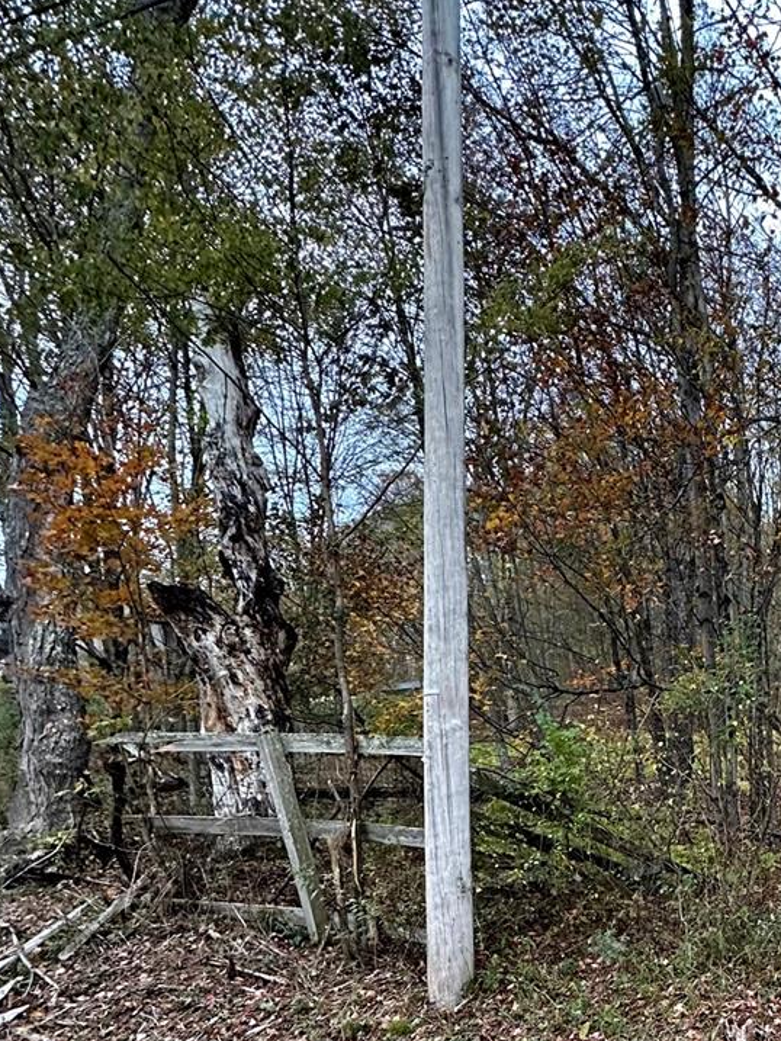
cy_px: 854
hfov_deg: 39.9
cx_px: 817
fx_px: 902
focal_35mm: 30
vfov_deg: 55.1
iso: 250
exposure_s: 1/99
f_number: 2.2
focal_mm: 2.2
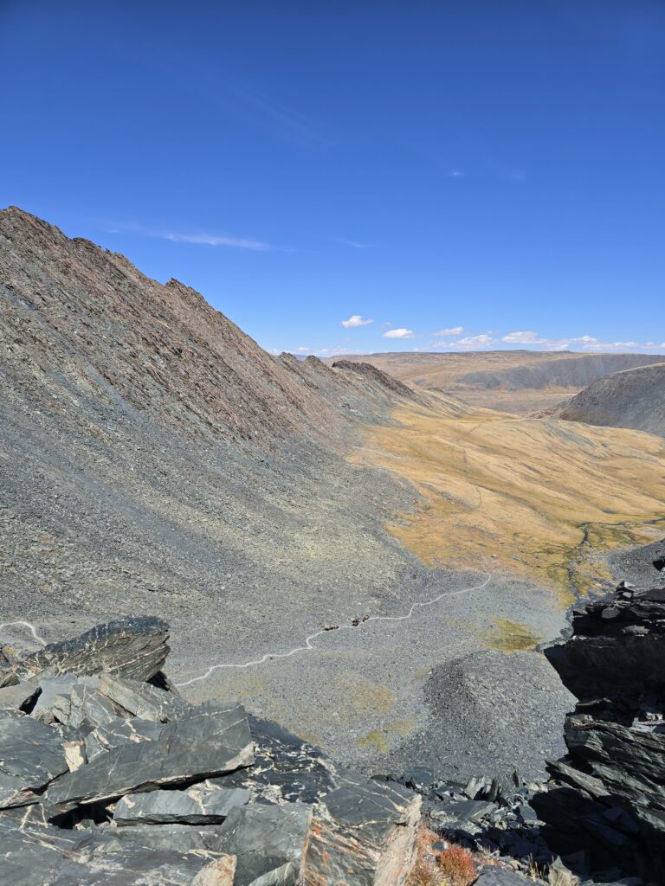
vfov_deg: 73.9
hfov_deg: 58.9
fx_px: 589
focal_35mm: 23
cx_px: 332
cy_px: 443
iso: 12
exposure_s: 1/902
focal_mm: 6.3
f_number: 1.7
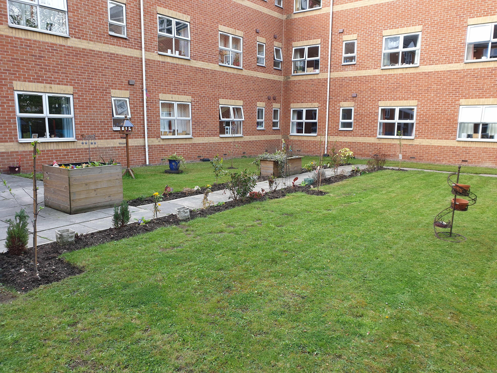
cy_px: 186
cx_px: 248
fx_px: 373
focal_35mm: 26
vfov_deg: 53.1
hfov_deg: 67.3
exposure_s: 1/127
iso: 50
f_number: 2.4
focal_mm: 4.3
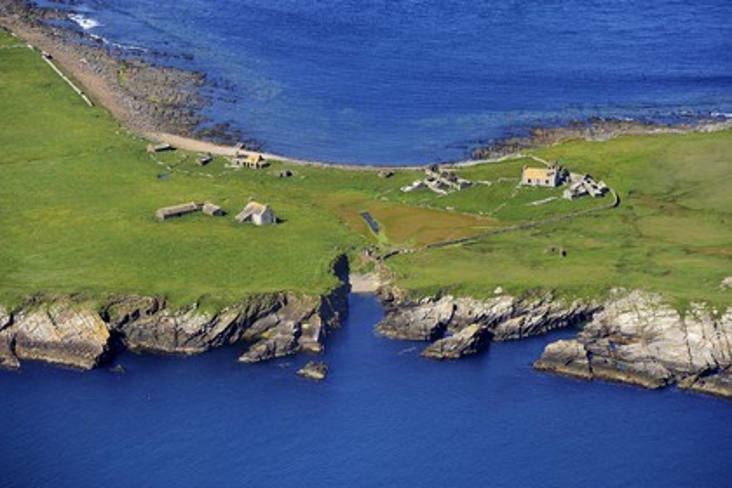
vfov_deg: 6.9
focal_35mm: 200
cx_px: 366
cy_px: 244
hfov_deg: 10.3
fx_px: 4066
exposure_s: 1/800
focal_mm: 200
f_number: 7.1
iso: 400
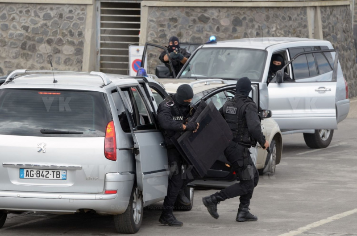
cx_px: 178
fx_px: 2449
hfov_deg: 8.3
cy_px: 118
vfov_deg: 5.5
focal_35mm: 248
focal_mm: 165
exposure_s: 1/320
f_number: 8
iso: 320
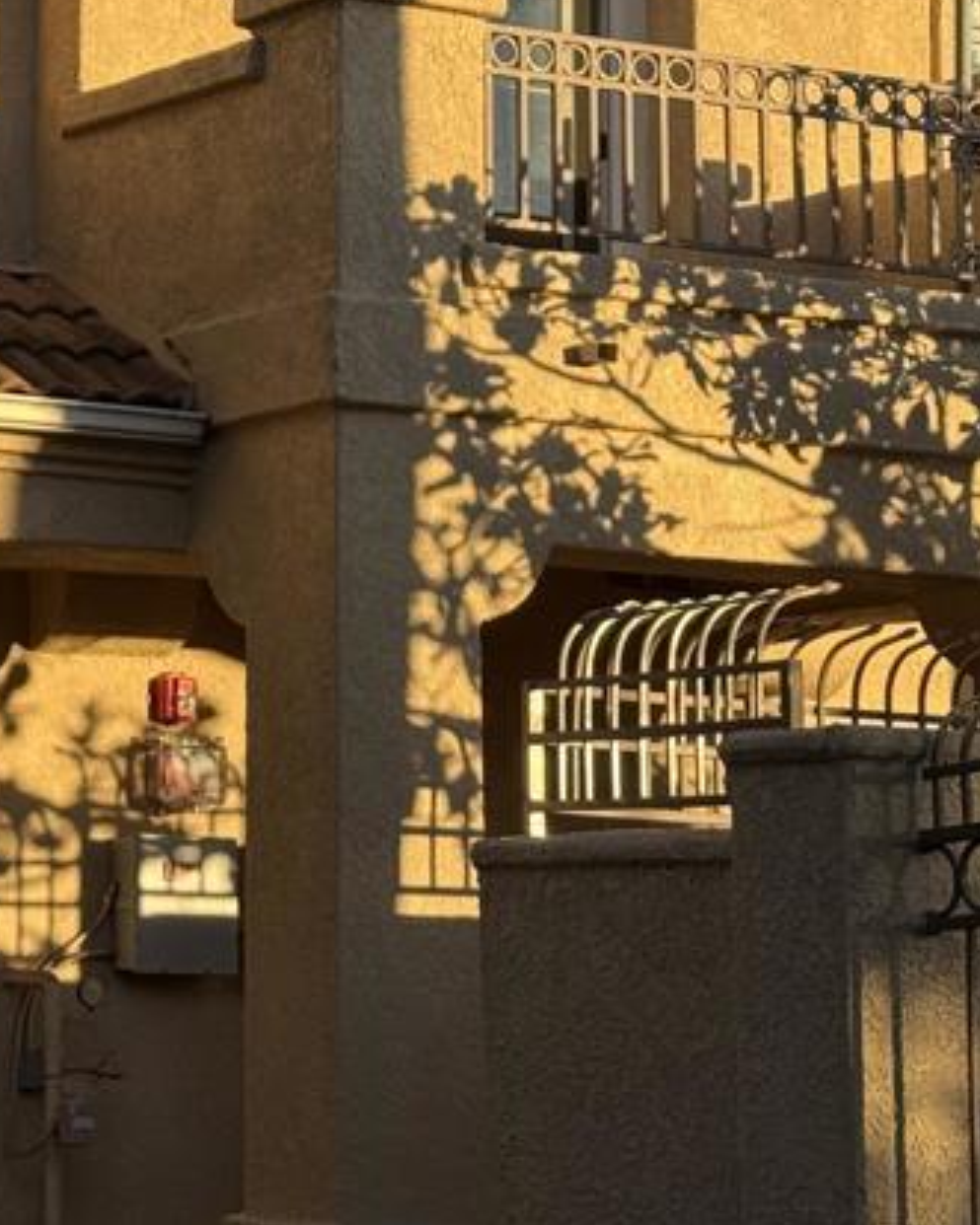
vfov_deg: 16.5
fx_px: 4207
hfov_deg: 13.0
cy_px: 240
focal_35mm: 116
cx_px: -187
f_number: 1.78
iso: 64
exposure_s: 1/1984
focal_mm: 6.76
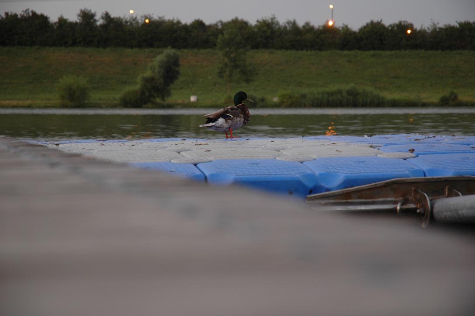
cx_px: 238
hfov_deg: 19.5
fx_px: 1384
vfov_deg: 13.0
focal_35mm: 105
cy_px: 158
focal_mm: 70
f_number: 4.5
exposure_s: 1/6
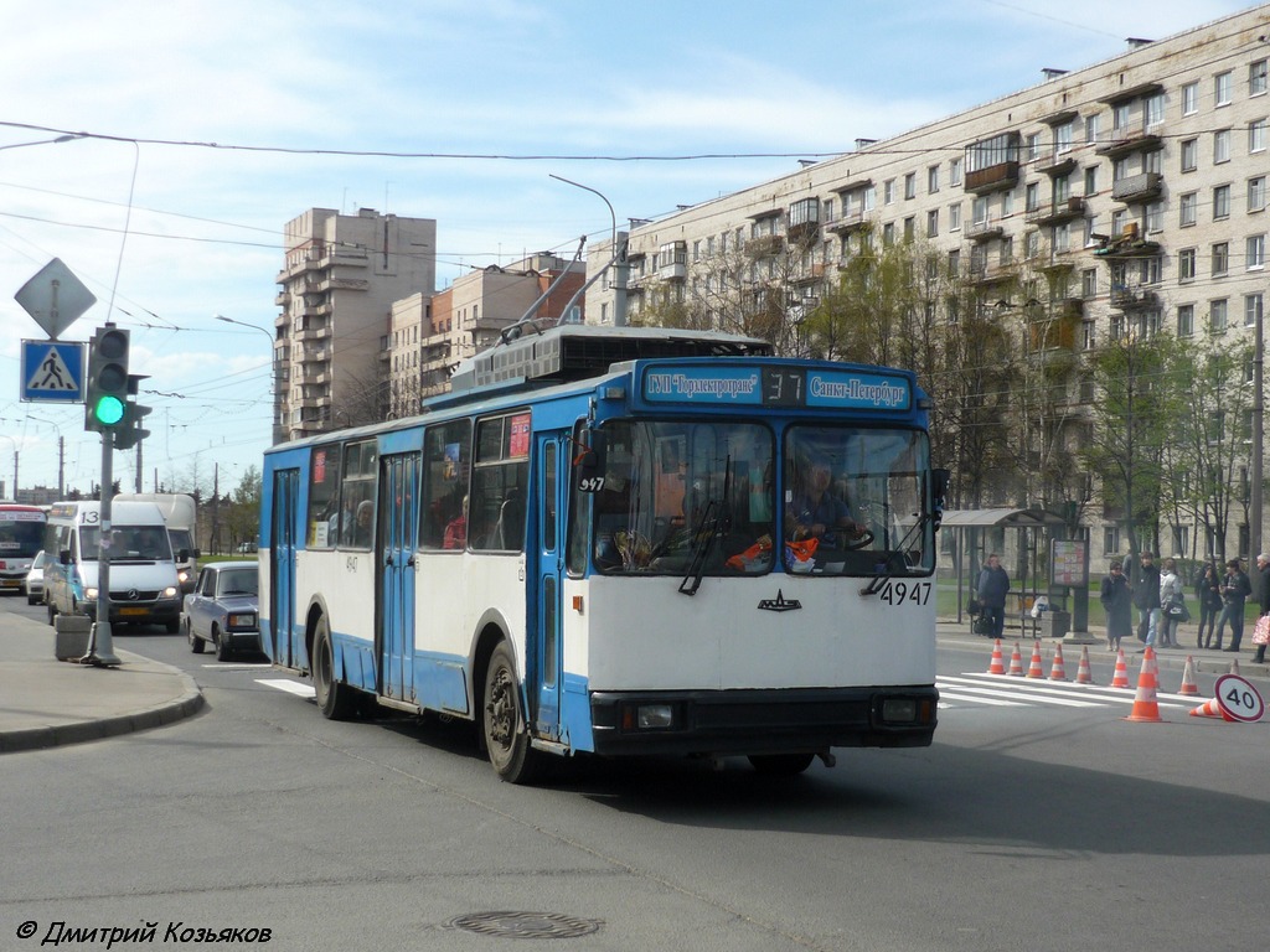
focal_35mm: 47
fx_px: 1724
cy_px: 476
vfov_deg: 30.9
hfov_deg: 40.4
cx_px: 635
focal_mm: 7.8
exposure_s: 1/800
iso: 100
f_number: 3.1
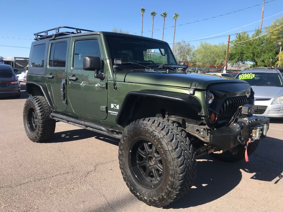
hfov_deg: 63.5
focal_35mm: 28
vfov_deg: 49.7
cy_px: 106
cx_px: 142
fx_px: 229
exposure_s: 1/1312
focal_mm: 3.99
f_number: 1.8
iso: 20
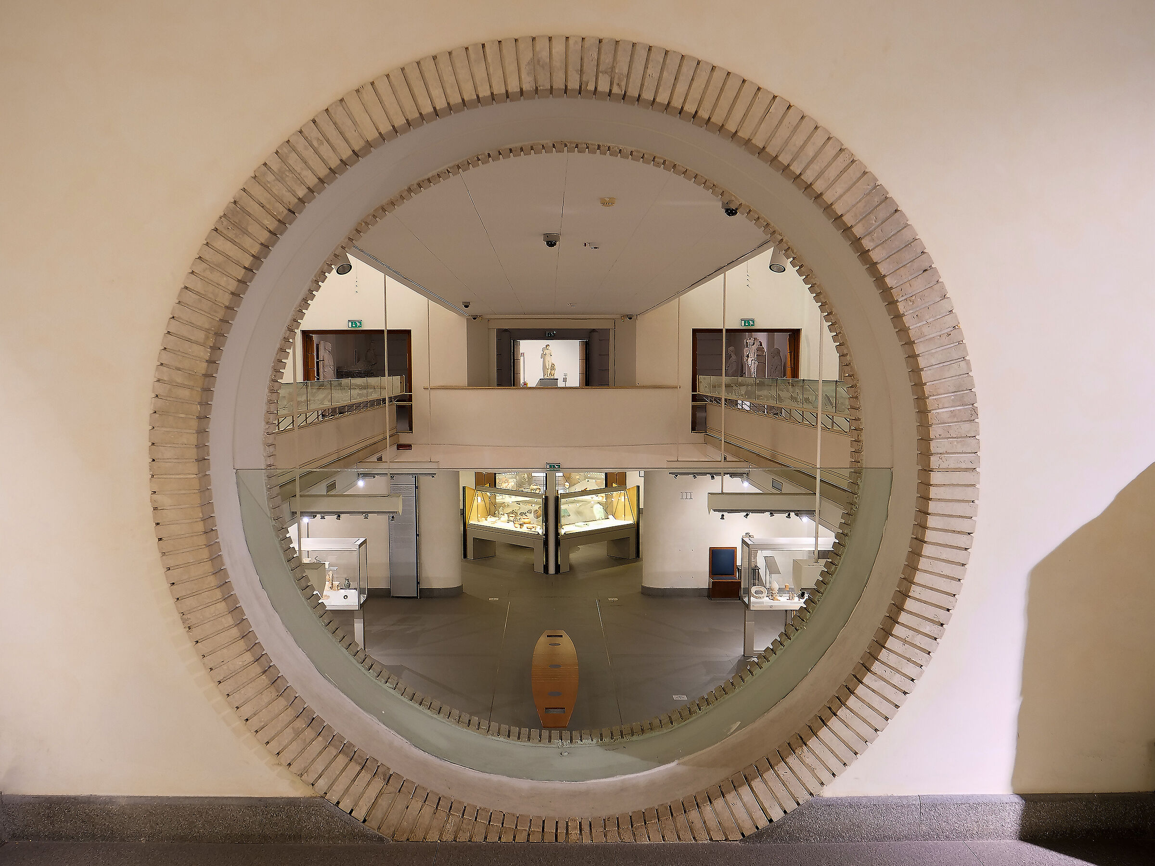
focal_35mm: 24
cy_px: 433
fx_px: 801
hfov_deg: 71.6
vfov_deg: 56.8
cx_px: 578
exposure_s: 1/5
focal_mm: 12
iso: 200
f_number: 2.8
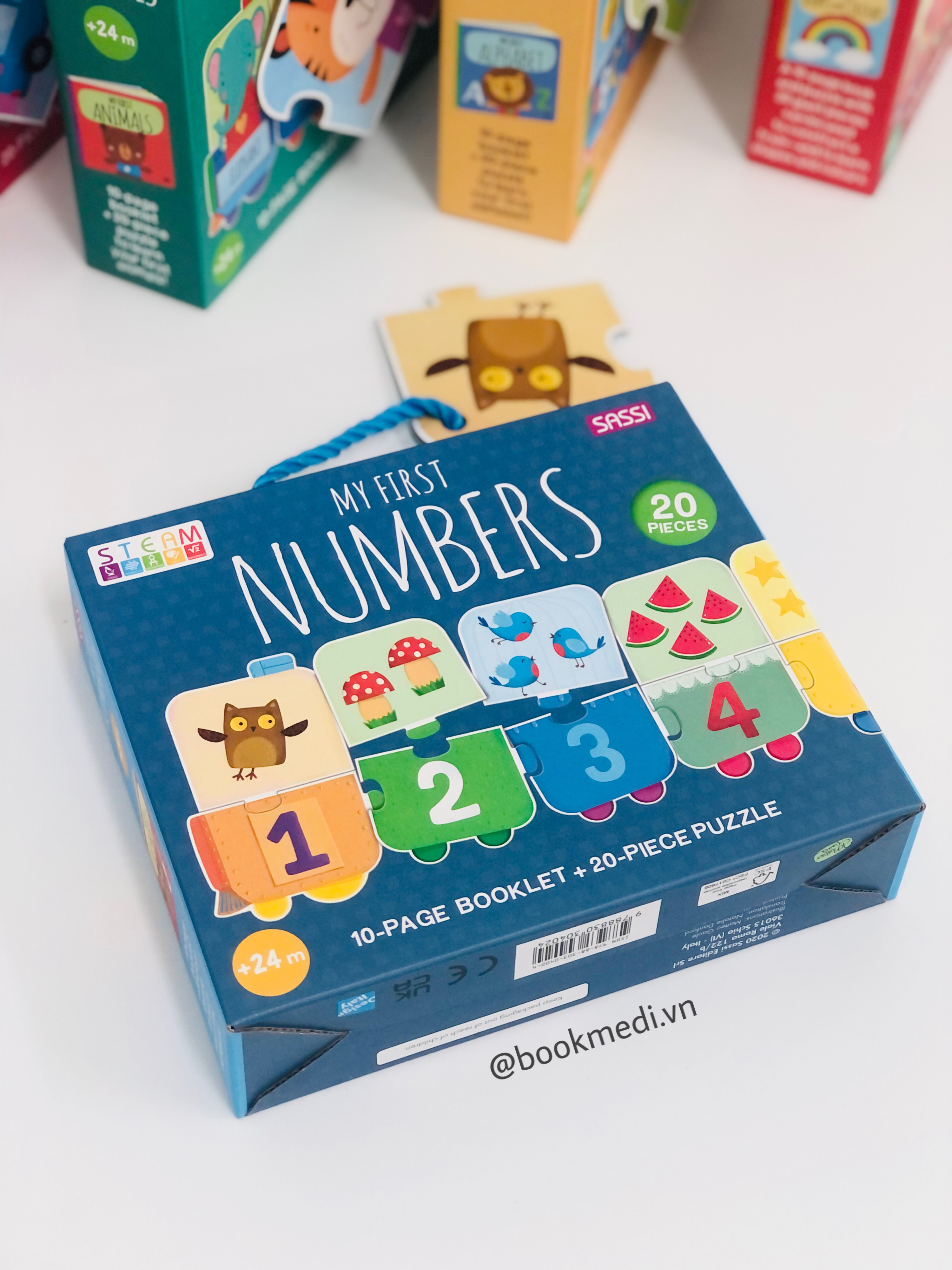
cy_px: 635
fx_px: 2090
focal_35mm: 57
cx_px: 476
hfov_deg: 25.7
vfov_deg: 33.8
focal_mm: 6.6
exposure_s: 1/33
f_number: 2.8
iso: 64
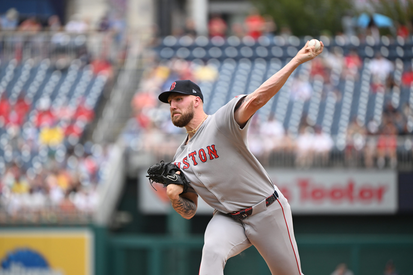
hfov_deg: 5.2
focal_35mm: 400
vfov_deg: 3.4
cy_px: 138
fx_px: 4589
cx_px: 206
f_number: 4
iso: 640
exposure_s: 1/2000
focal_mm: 400
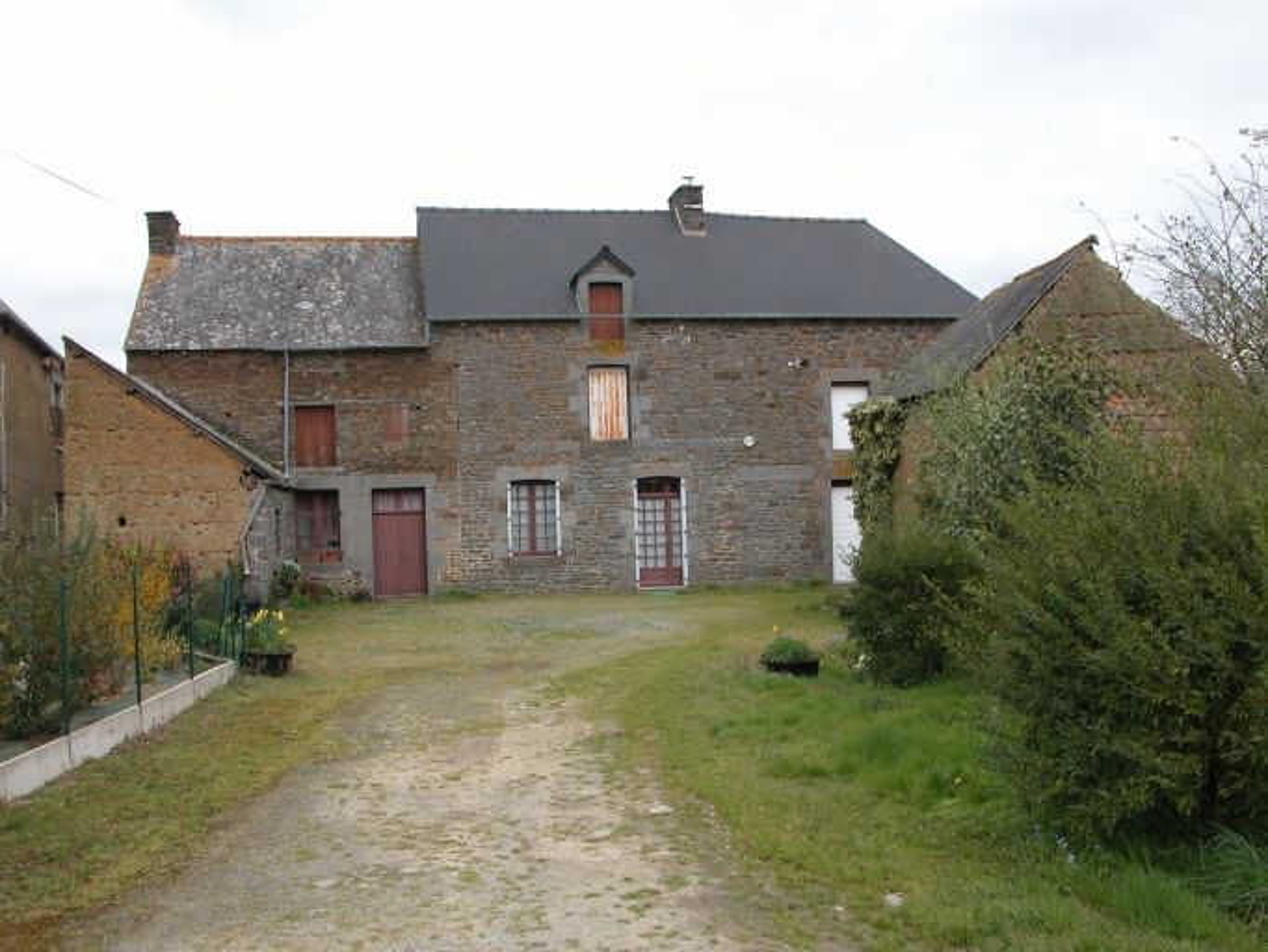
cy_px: 476
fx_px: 1356
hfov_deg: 50.1
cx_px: 634
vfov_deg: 38.7
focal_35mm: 37
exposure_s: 1/234
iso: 100
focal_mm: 9.5
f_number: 5.7
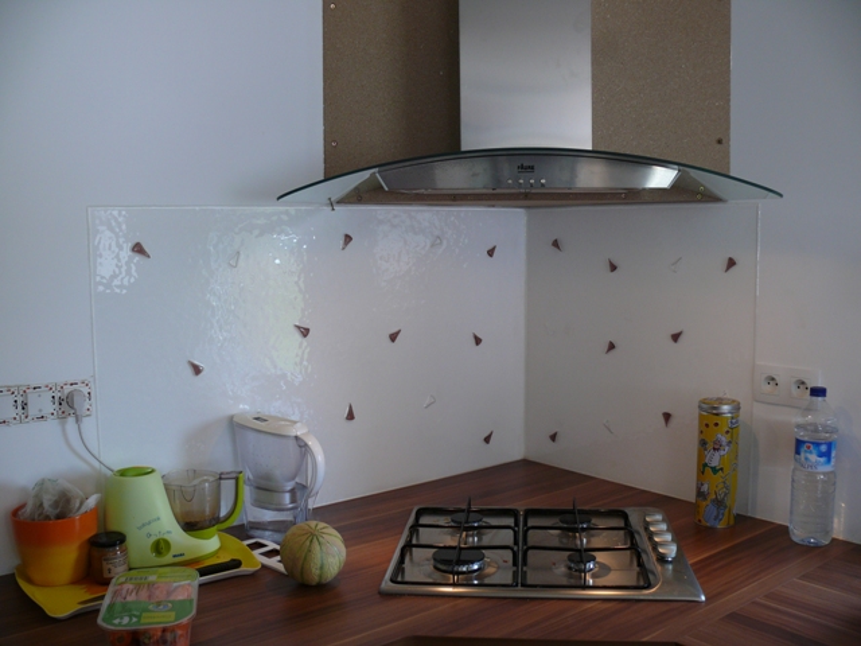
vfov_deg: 40.7
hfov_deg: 52.6
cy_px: 323
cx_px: 430
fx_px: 871
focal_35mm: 35
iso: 100
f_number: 2.8
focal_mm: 7.4
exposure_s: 1/80
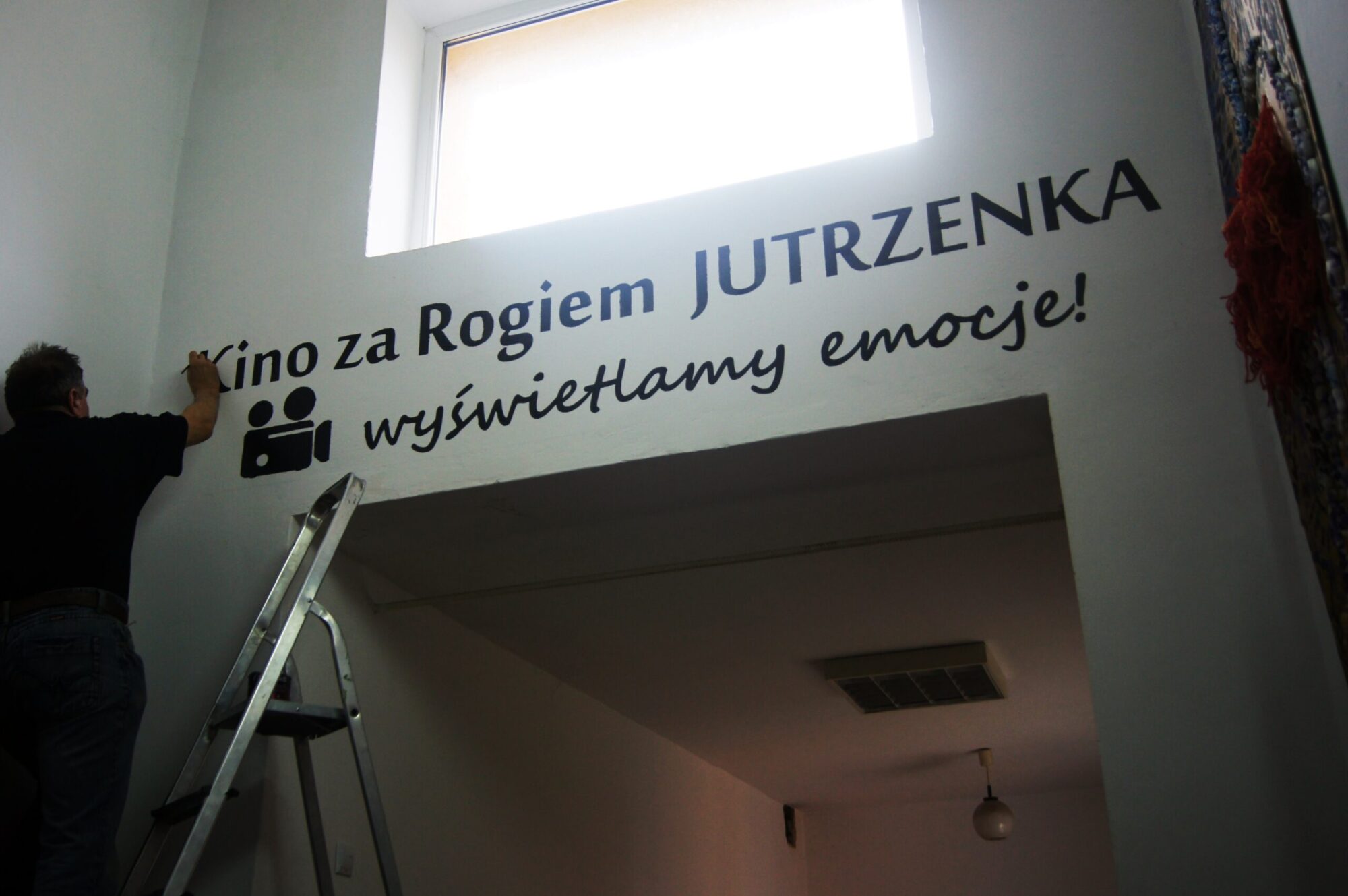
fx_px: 1347
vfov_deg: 36.8
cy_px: 448
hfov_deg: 53.2
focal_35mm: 36
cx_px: 674
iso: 400
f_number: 4
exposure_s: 1/40
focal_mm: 24
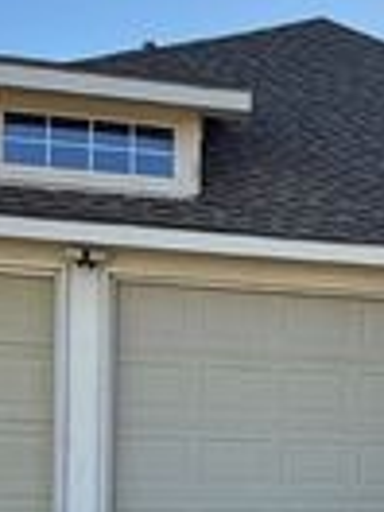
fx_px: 1050
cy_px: 475
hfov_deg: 19.7
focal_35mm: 71
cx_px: 434
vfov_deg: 26.4
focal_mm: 2.22
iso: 64
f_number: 2.2
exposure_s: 1/1105
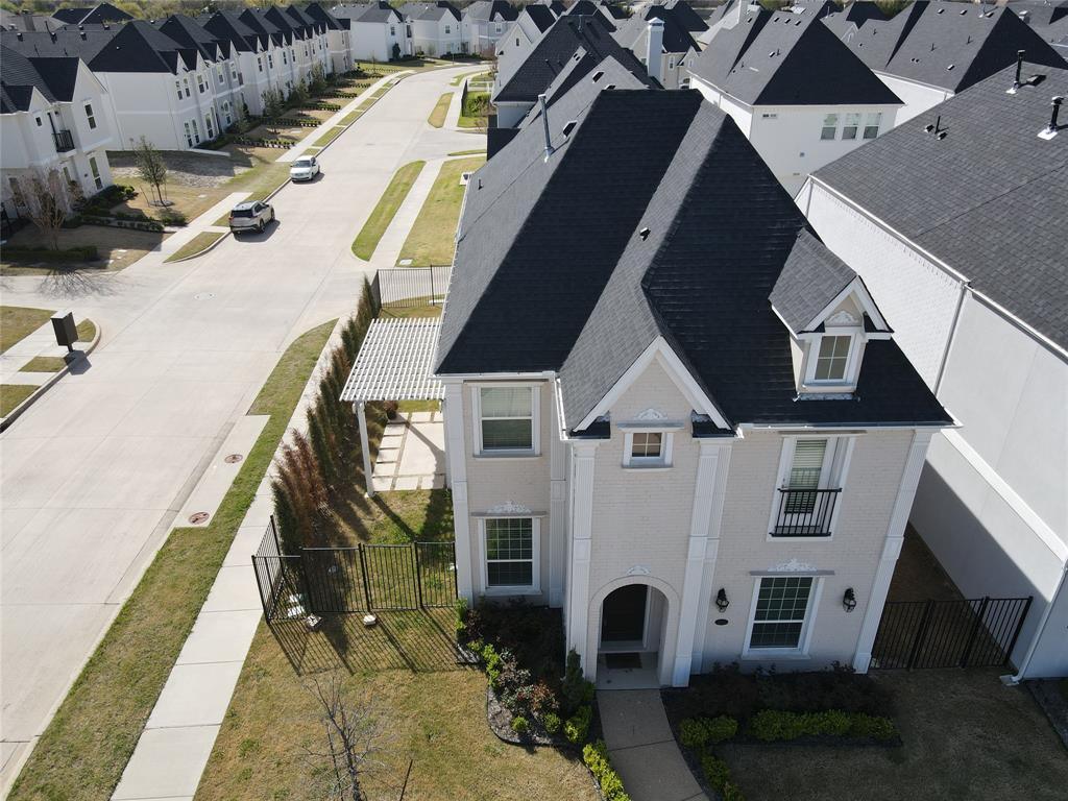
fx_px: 740
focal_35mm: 24
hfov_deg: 71.6
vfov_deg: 56.8
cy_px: 400
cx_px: 534
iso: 100
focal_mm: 4.5
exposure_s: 1/500
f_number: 2.8
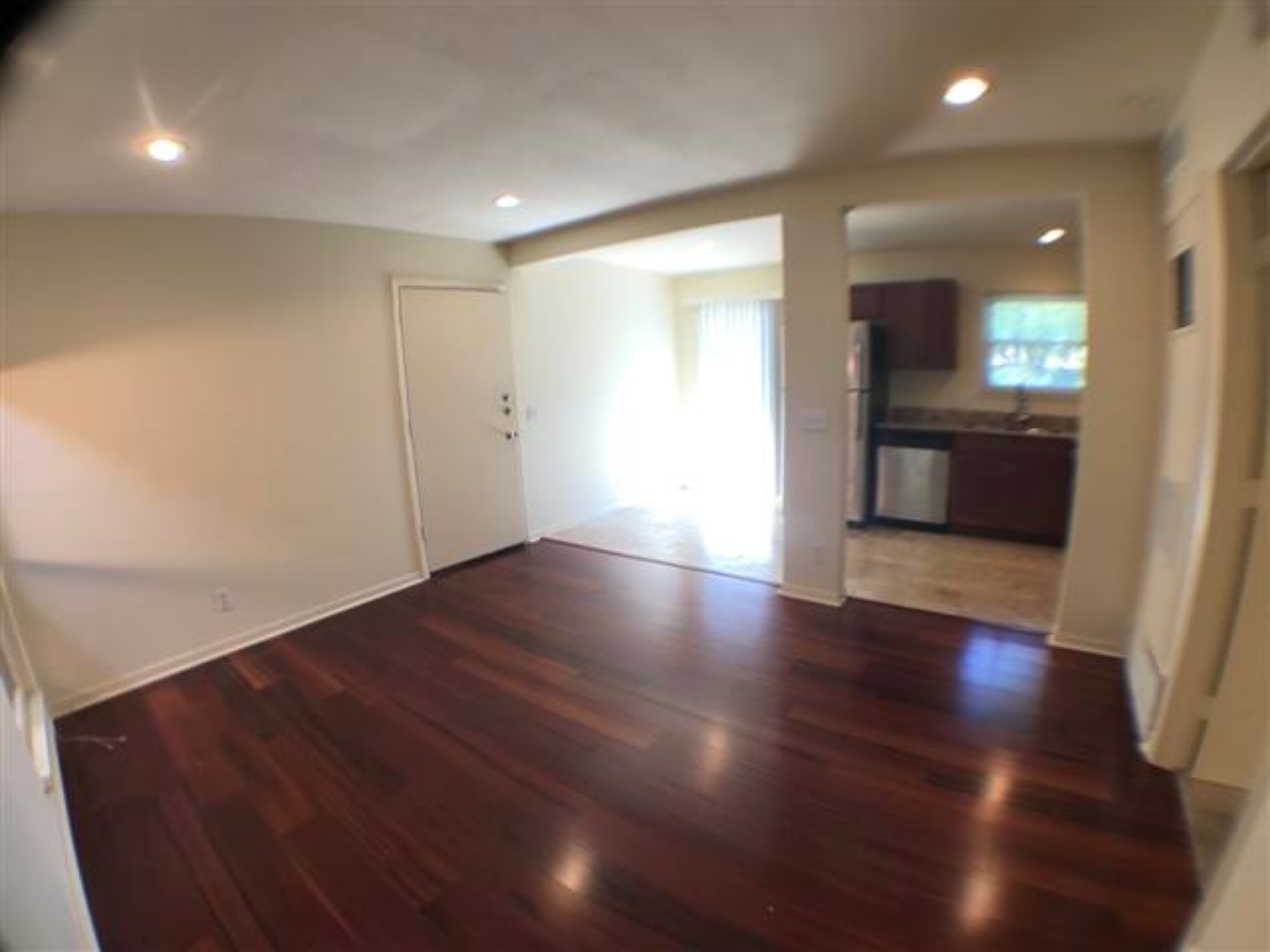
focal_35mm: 28
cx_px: 635
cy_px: 476
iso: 25
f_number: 1.8
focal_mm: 3.99
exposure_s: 1/40
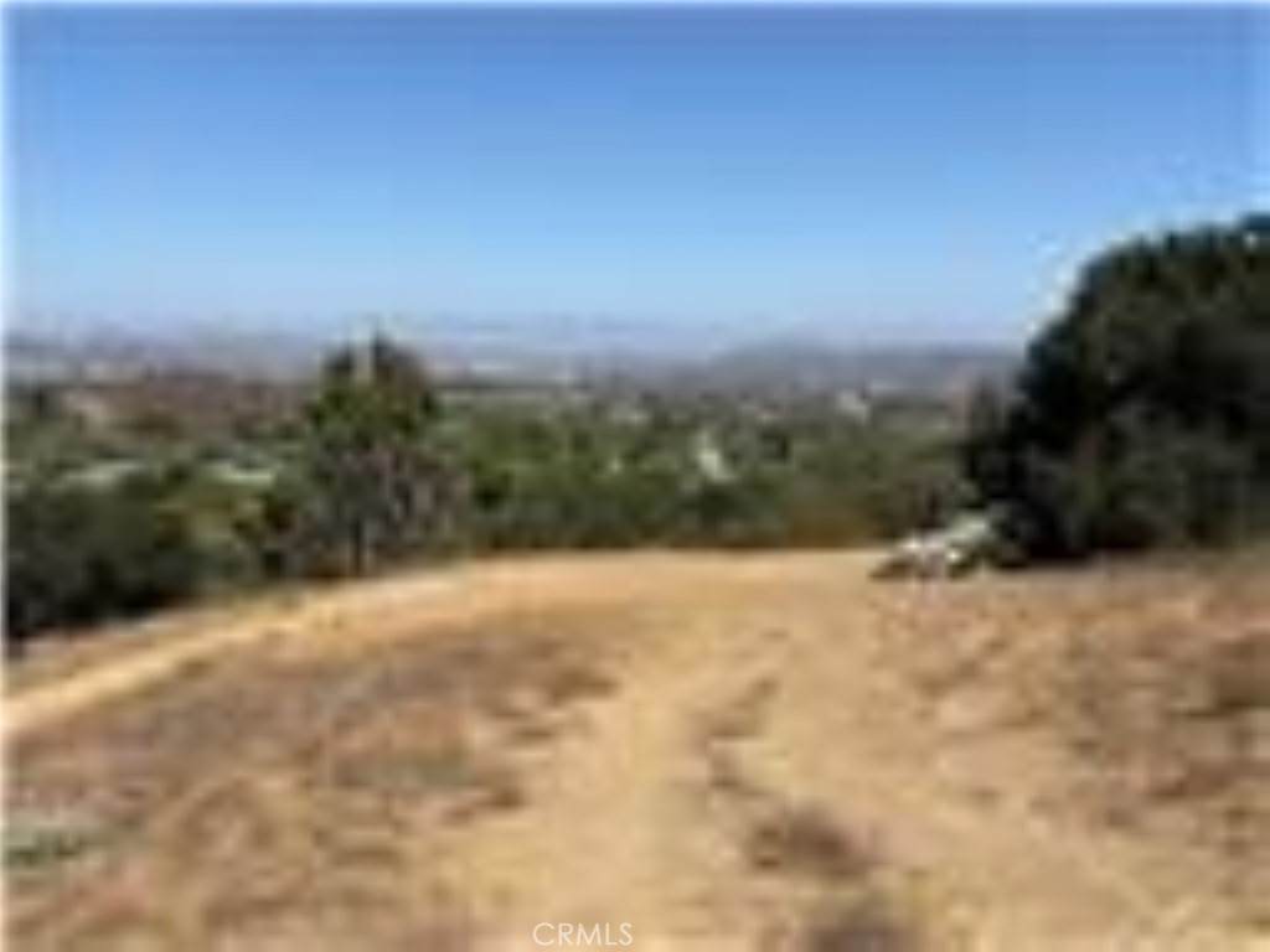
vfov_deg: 53.1
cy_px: 476
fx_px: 954
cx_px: 635
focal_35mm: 26
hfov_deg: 67.3
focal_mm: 5.96
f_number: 1.6
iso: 50
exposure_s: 1/4065
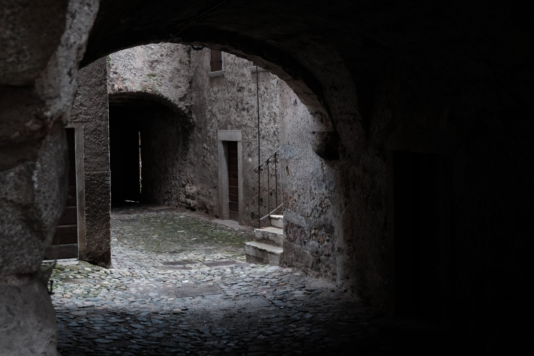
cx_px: 267
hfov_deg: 36.9
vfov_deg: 25.1
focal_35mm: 54
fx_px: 801
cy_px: 178
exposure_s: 1/5
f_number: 10
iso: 320
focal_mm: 35.8
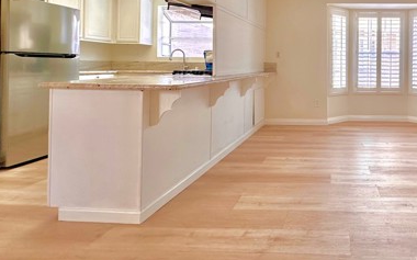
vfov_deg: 47.3
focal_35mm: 25
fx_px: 284
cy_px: 64
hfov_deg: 66.3
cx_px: 330
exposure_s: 1/120
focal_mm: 2.22
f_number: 2.2
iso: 100
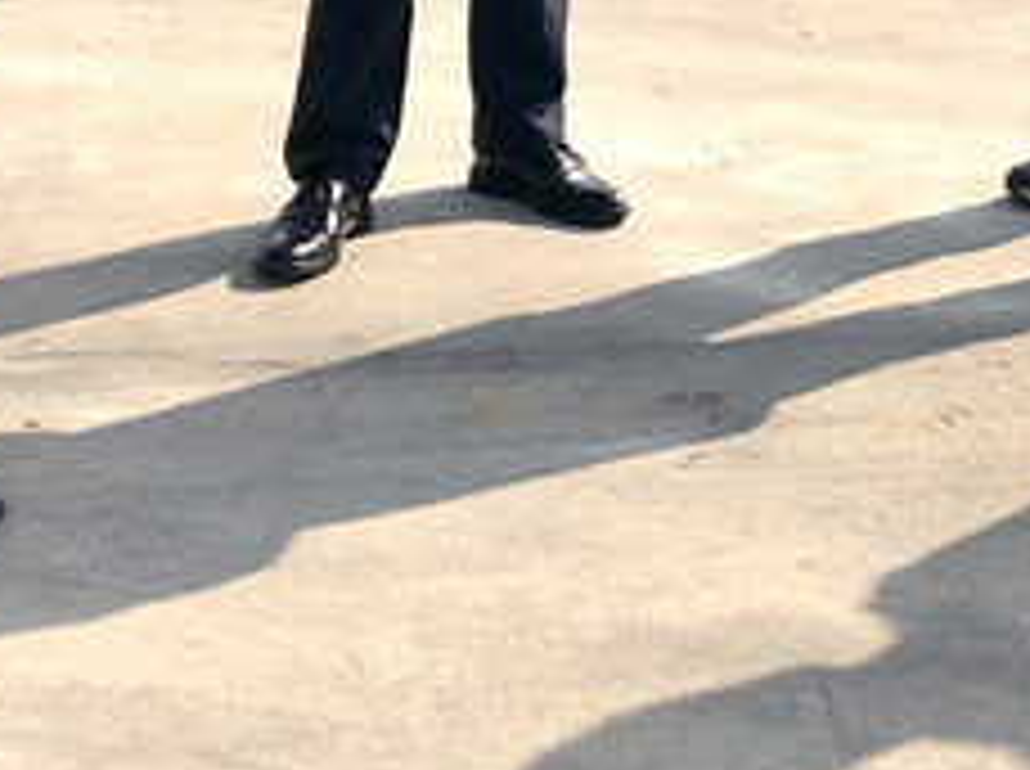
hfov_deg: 19.9
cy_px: -491
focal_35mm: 98
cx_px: 796
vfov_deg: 13.8
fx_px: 2911
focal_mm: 3.99
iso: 20
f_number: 1.8
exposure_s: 1/3436
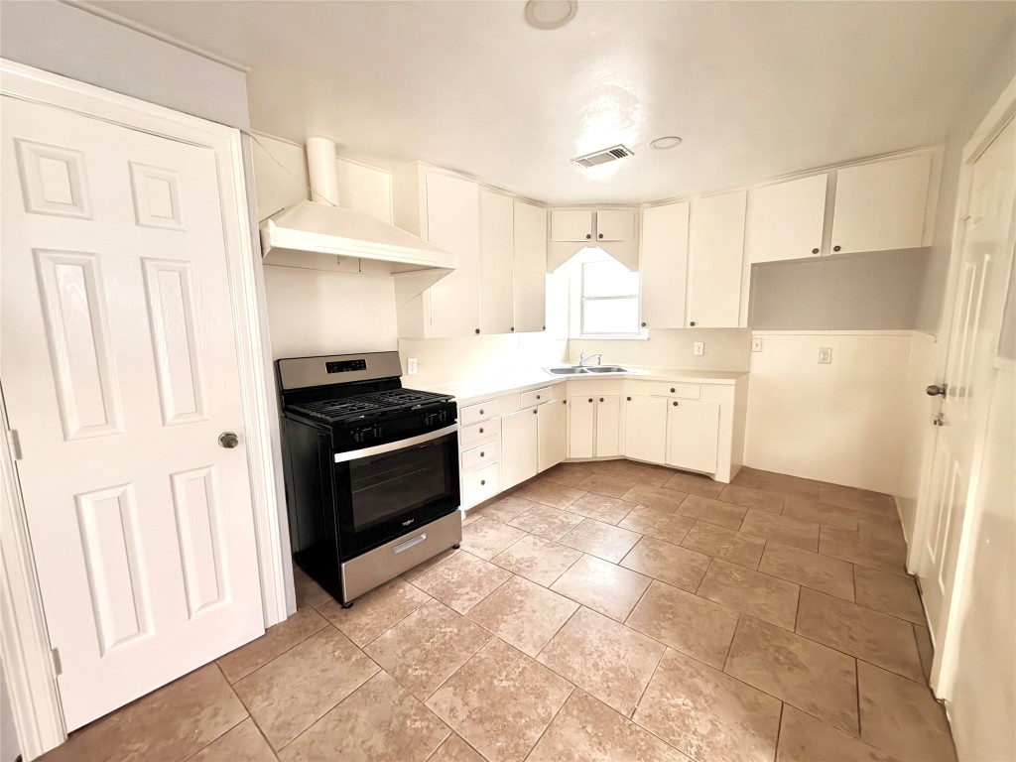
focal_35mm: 14
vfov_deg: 85.7
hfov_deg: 102.1
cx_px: 508
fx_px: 411
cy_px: 381
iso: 640
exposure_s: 1/4
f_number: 2.2
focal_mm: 2.22
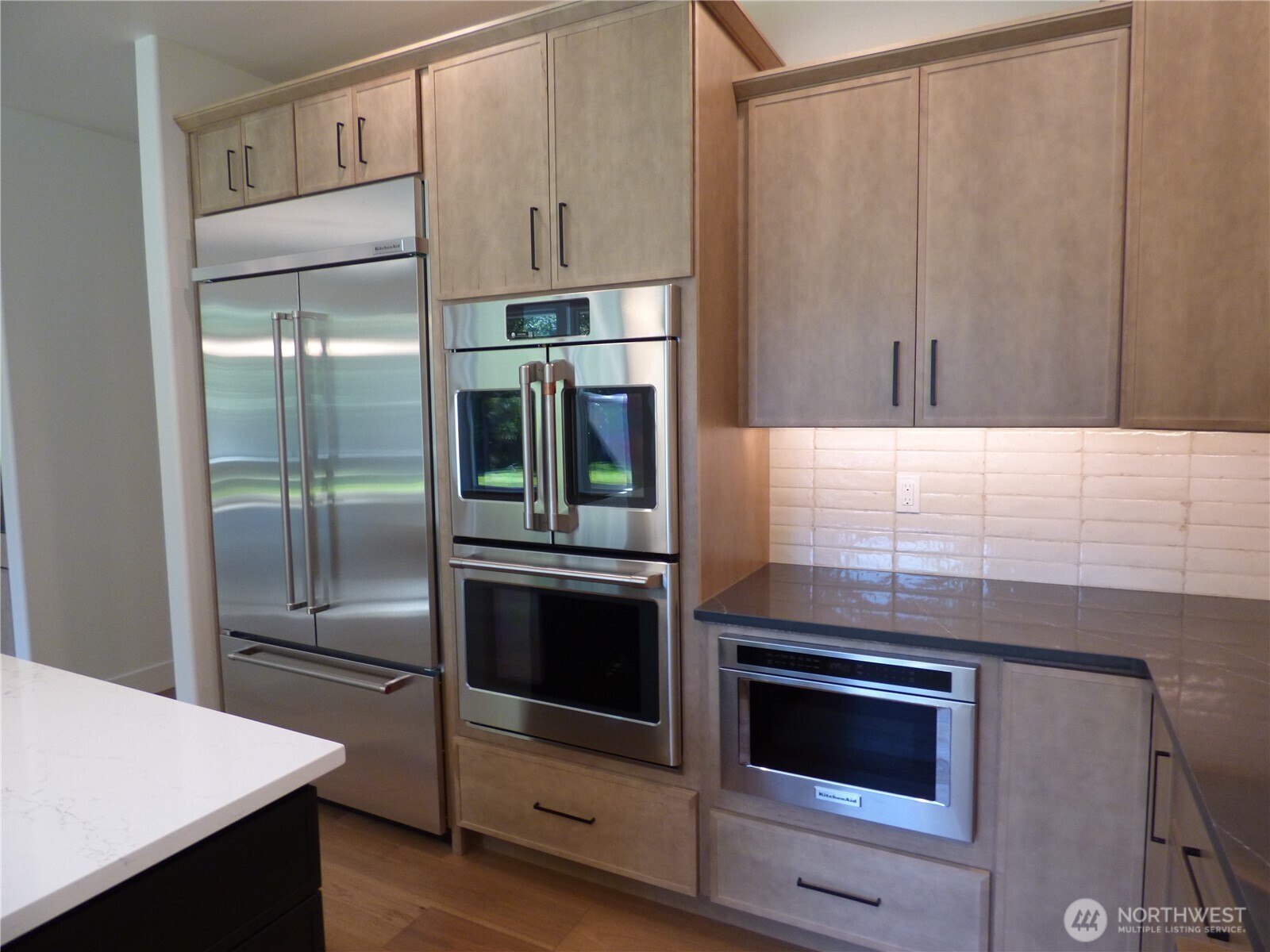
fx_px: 734
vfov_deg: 66.0
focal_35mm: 20
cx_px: 635
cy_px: 476
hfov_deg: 81.7
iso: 200
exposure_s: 1/60
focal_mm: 3.58
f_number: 2.8
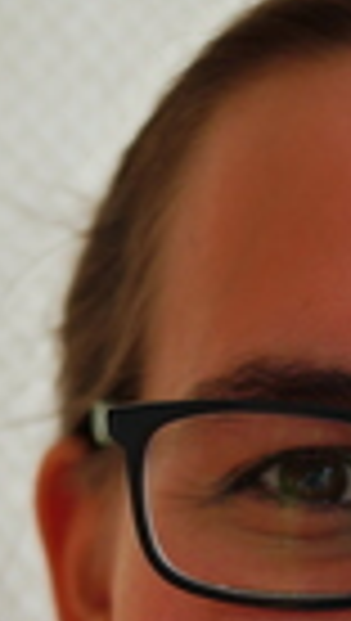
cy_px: 688
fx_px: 2077
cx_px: 432
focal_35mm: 126
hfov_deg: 9.5
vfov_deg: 16.5
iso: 160
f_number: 2
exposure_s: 1/160
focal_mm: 20
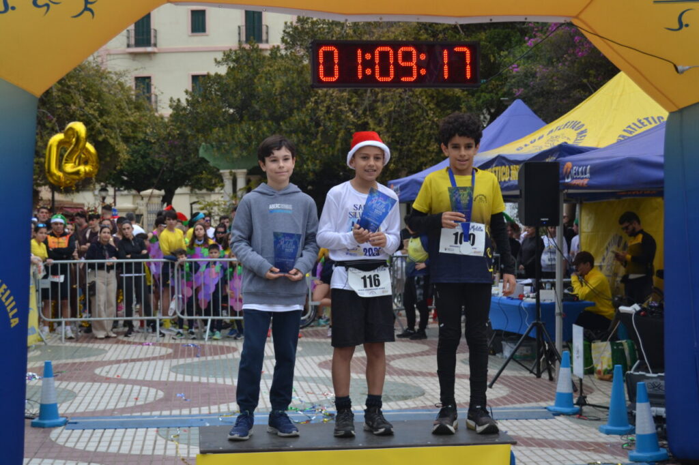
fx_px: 1165
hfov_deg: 33.4
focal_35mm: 60
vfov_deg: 22.6
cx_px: 350
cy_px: 232
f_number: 5
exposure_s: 1/500
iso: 400
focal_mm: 40
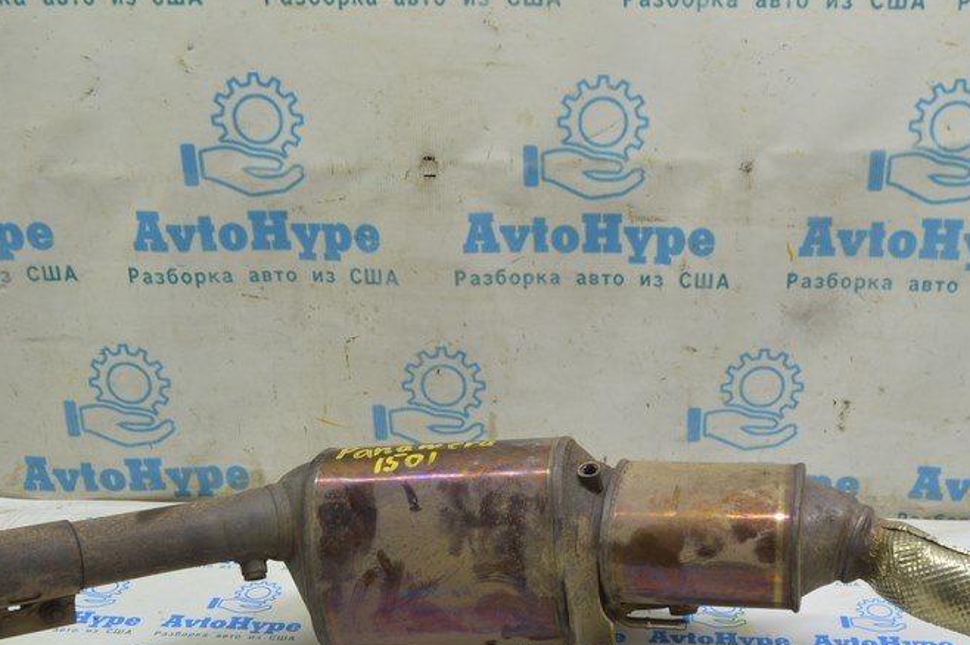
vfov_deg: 31.6
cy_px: 435
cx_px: 597
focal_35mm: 42
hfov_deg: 46.1
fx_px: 1131
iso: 400
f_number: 5.6
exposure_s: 1/20
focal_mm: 18
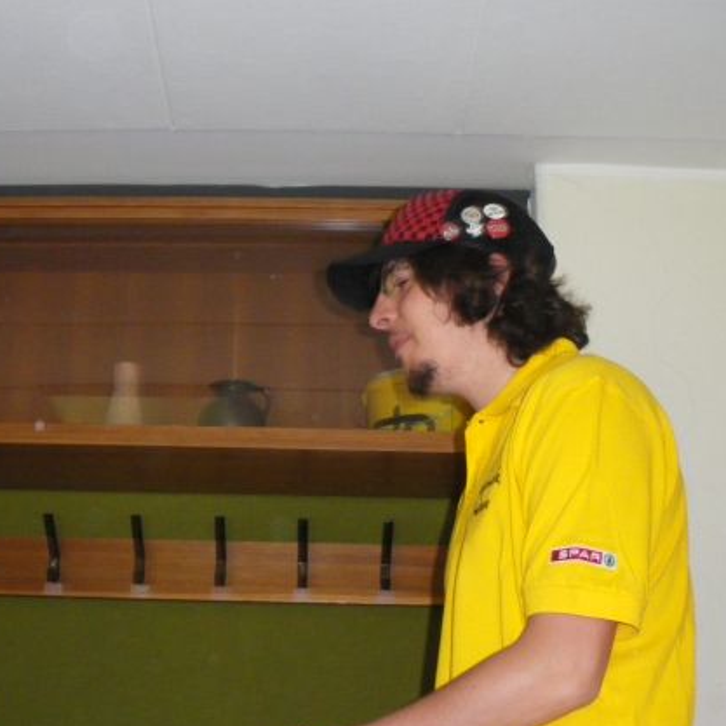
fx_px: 1447
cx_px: 228
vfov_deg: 28.0
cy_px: 489
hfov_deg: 27.9
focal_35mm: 61
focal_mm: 6.3
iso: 400
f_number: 3.5
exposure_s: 1/50
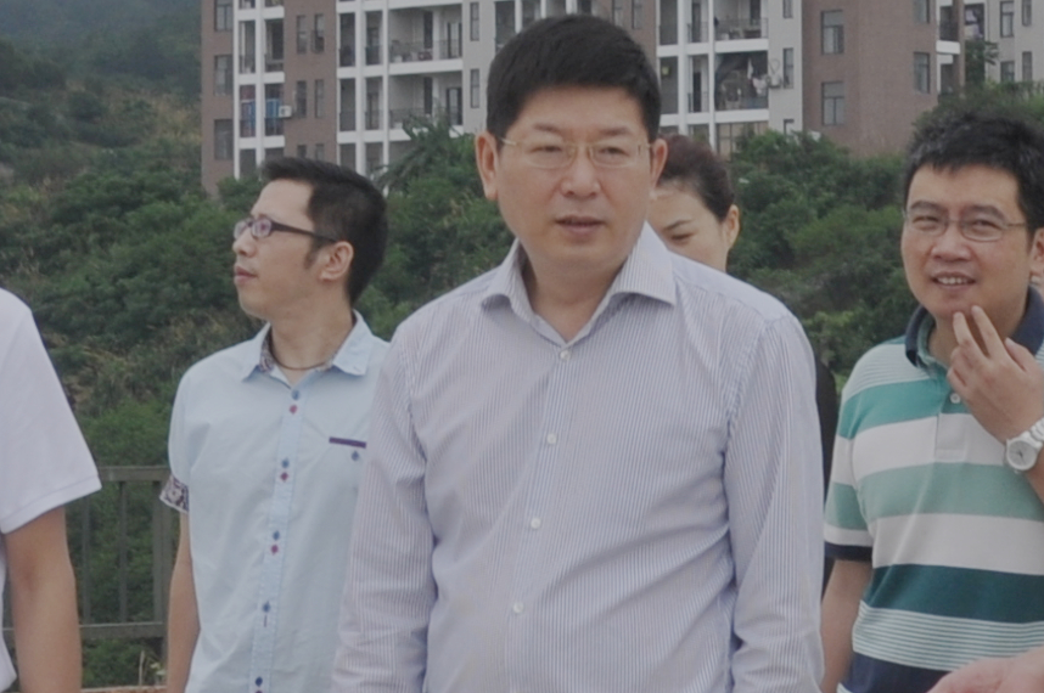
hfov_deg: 11.4
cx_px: 485
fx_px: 5214
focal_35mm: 180
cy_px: 190
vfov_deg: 7.6
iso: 200
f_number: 8
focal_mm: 24
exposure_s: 1/250
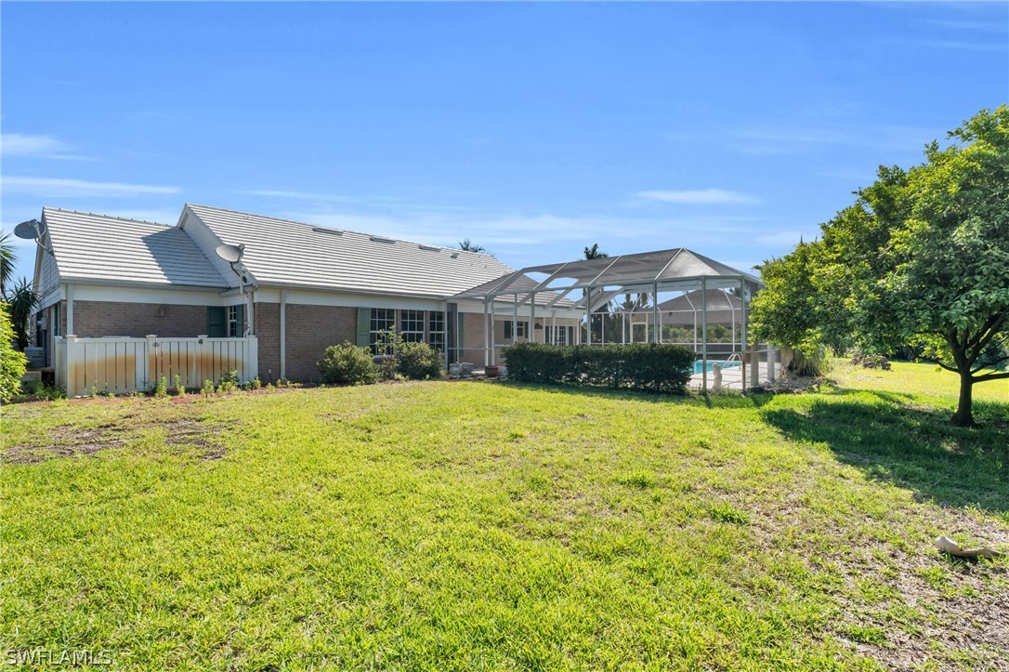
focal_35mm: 16
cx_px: 504
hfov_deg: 96.8
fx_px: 448
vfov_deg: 73.7
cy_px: 336
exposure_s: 1/640
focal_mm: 16
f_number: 9
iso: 200
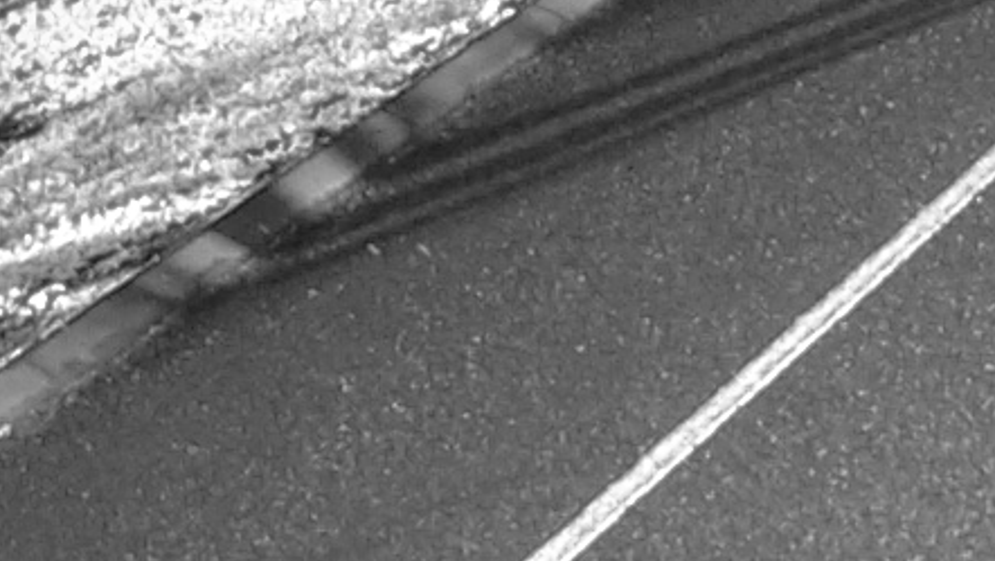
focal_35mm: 227
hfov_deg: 9.5
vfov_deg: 5.0
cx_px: 356
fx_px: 5991
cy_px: -1241
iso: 80
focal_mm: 6
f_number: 8
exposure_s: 1/80
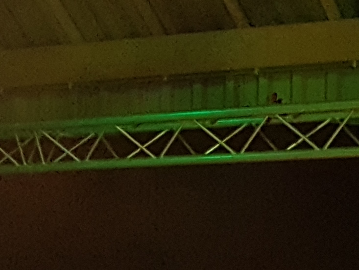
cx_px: 341
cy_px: 364
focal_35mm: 143
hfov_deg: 13.6
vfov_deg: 10.1
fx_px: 1483
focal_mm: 4.2
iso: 500
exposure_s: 1/50
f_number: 1.7
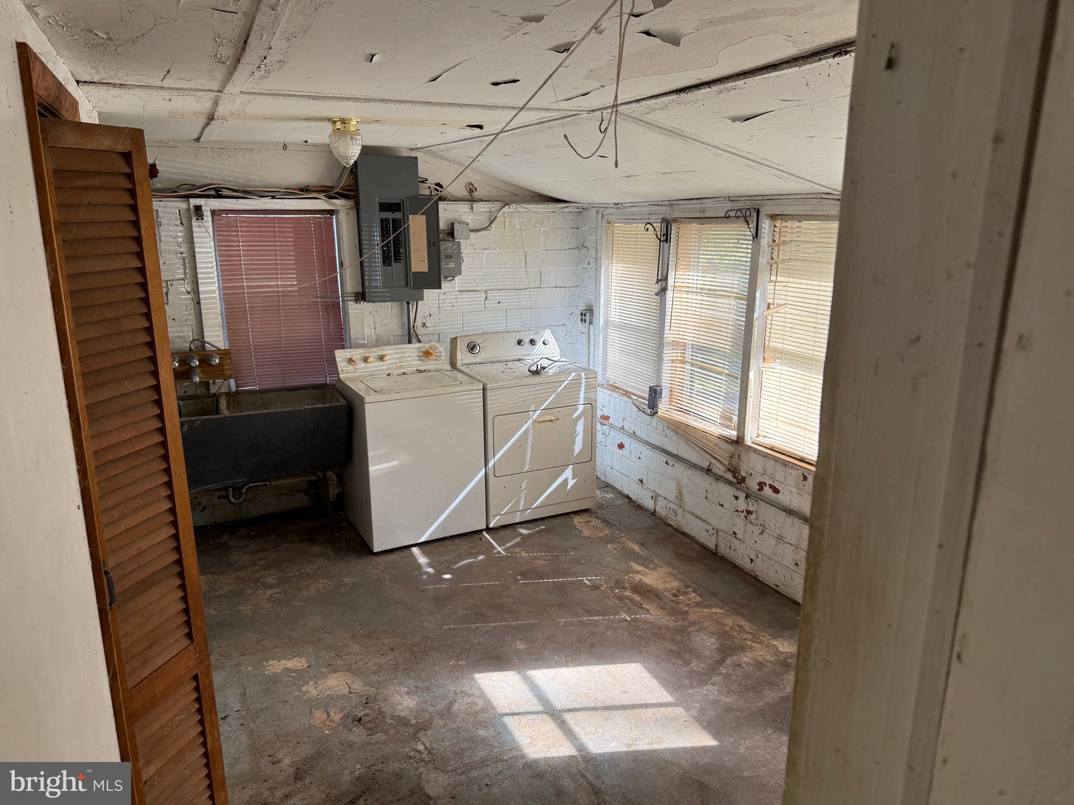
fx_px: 745
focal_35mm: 24
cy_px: 402
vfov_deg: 56.8
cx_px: 537
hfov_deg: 71.6
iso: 125
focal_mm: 6.76
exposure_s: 1/229
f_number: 1.78
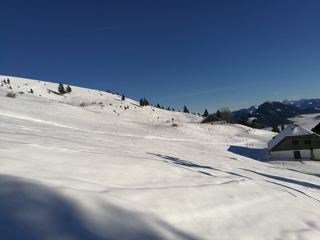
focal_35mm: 27
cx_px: 160
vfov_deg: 51.4
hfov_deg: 65.3
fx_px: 250
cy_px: 120
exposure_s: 1/2114
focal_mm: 4.5
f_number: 2.2
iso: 50
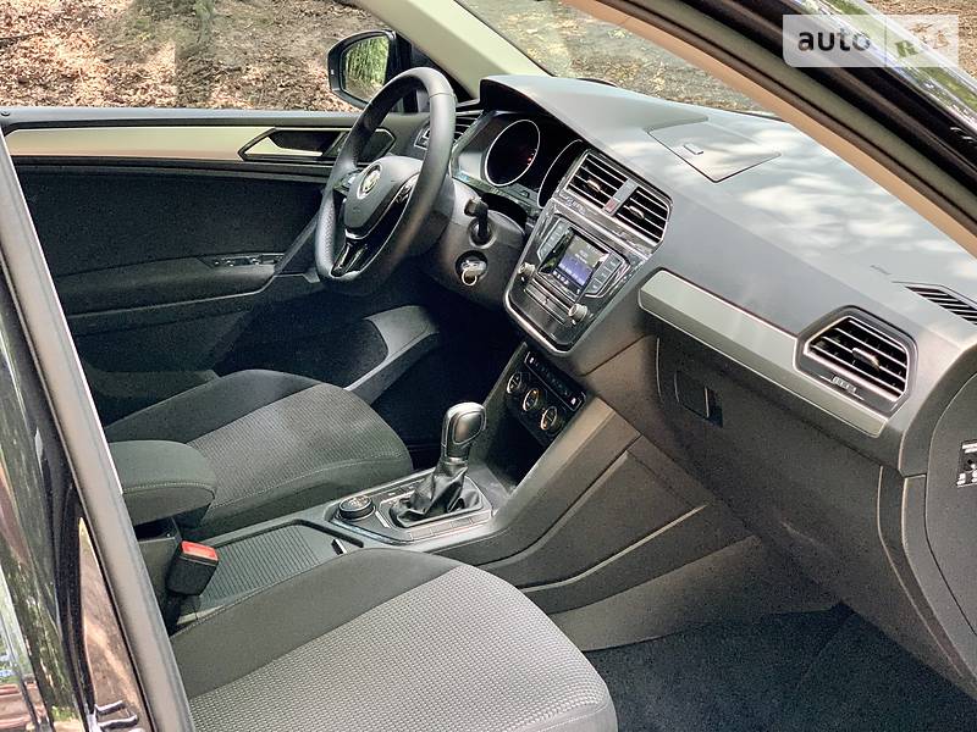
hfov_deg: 36.8
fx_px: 1468
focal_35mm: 52
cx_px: 488
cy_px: 366
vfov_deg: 28.0
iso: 400
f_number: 2.4
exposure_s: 1/60
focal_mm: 6
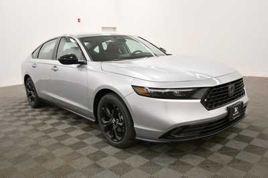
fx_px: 223
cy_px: 89
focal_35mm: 30
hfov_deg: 62.0
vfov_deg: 43.5
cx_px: 134
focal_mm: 20
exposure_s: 1/160
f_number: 5.6
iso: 800
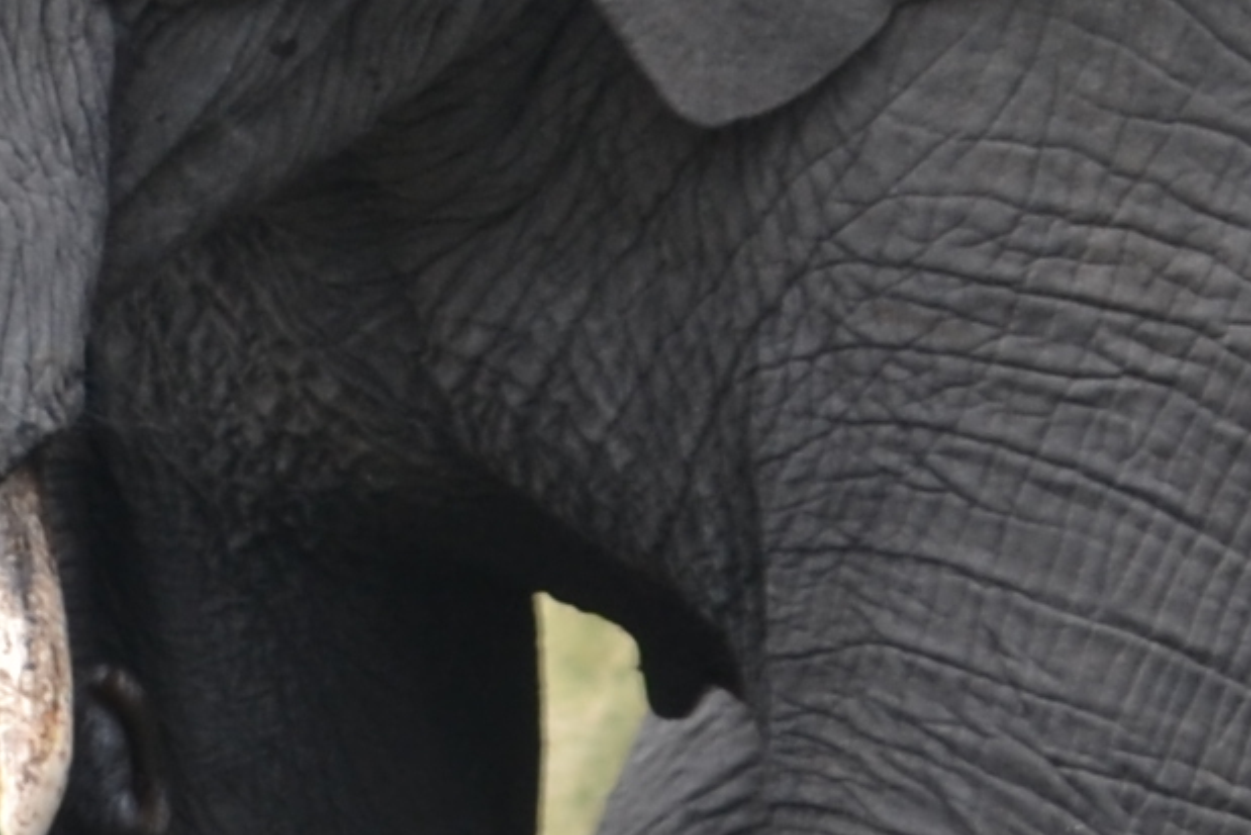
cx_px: 905
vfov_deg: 2.2
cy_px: -803
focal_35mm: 614
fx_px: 21330
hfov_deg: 3.4
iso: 100
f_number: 6.3
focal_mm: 55
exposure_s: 1/160
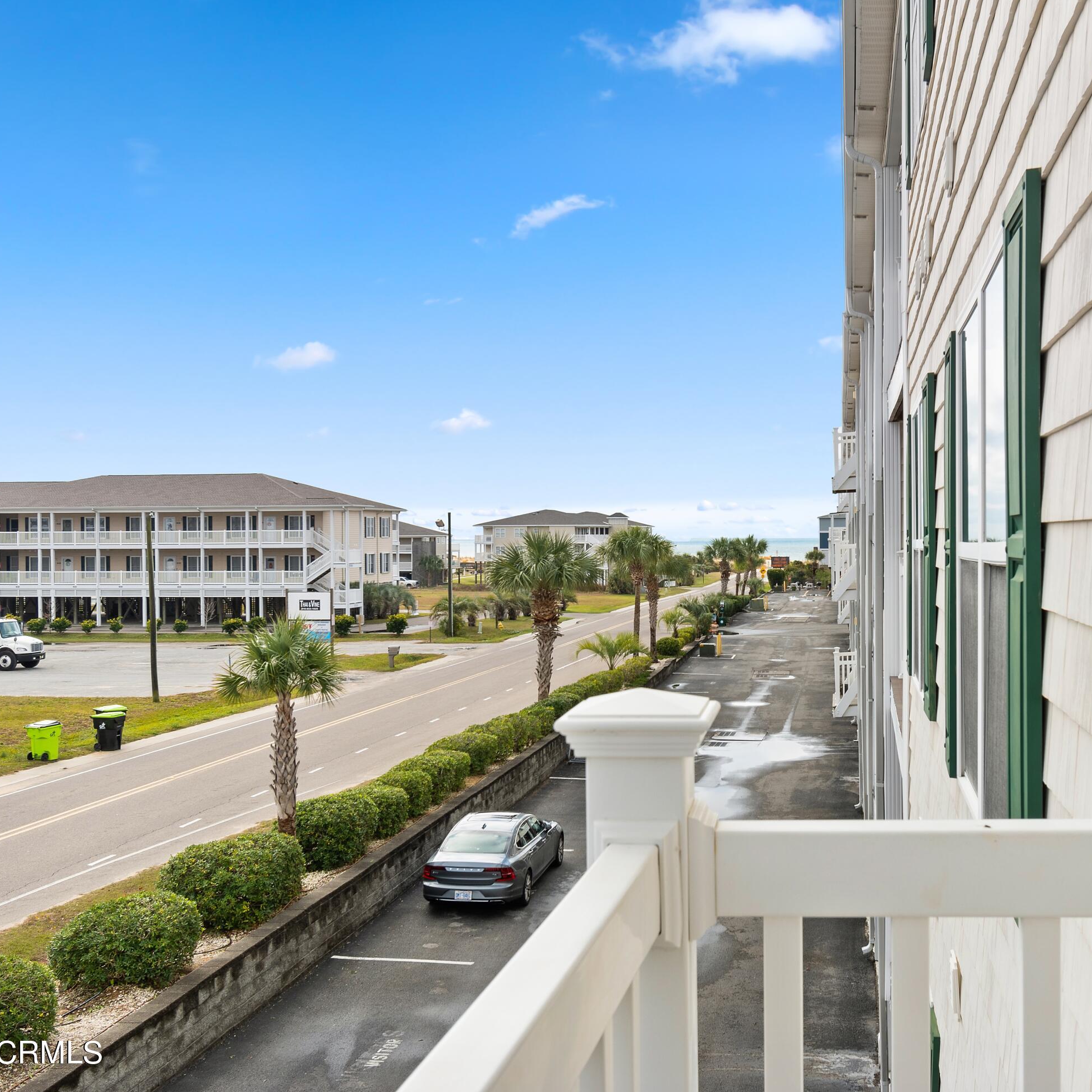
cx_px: 704
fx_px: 1392
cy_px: 547
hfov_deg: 42.4
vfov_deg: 42.8
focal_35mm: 39
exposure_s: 1/200
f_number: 7.1
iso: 100
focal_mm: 20
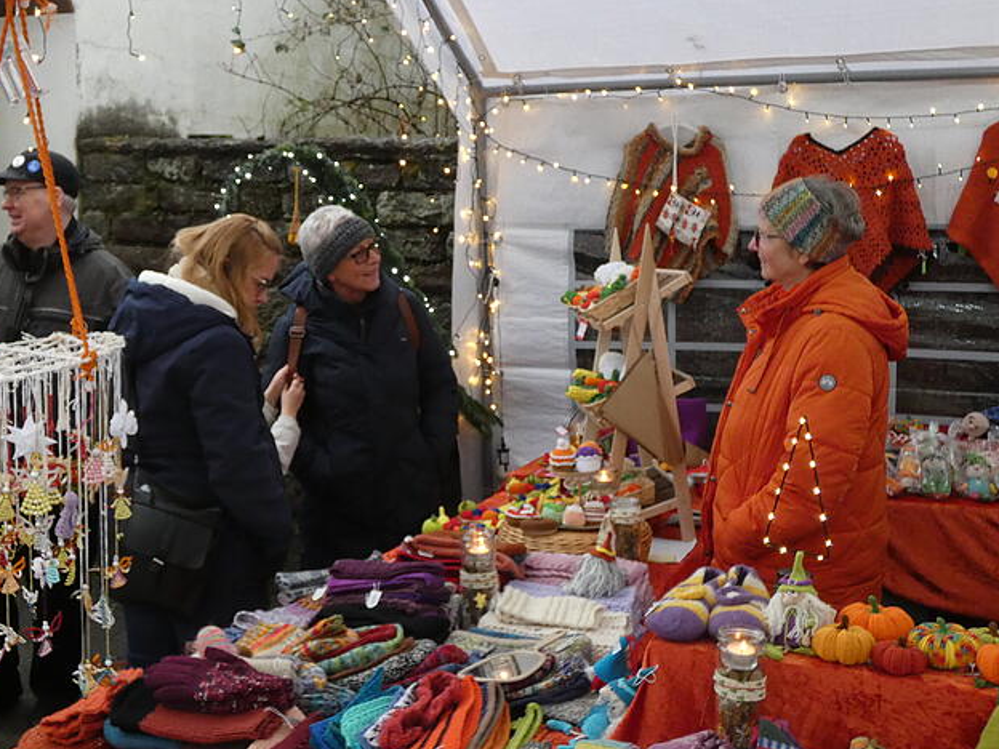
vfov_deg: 35.1
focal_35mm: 41
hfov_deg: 45.3
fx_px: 1183
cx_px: 360
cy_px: 336
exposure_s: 1/80
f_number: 3.4
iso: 500
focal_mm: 5.8
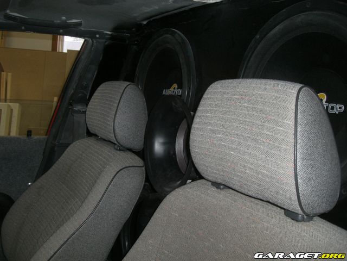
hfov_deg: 49.0
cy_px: 130
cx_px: 174
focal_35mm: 38
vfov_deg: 37.7
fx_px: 381
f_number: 2.7
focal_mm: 6.2
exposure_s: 1/60
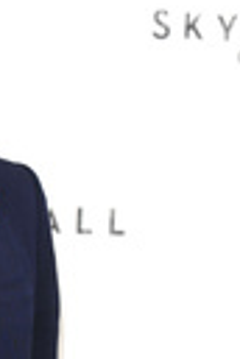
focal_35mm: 428
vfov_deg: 4.8
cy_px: 406
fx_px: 4280
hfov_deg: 3.2
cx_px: -107
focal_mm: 92
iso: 320
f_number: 4.5
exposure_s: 1/250
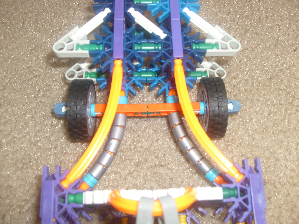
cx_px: 150
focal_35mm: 35
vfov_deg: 40.7
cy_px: 112
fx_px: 302
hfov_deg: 52.6
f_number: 2.8
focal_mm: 5.8
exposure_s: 1/45
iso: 100
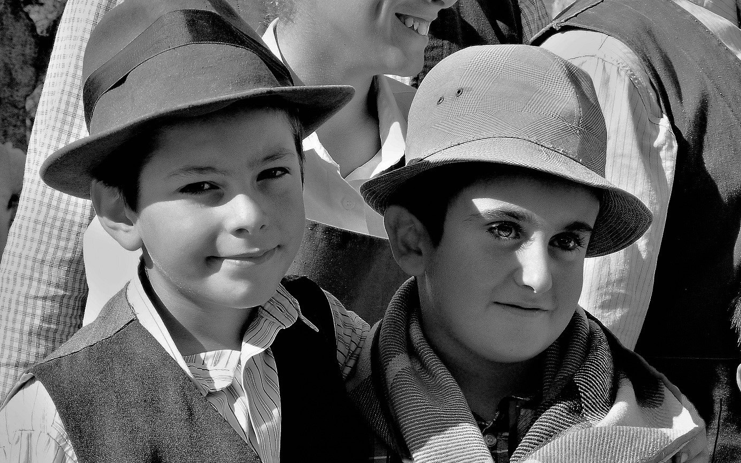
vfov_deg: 7.5
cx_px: 370
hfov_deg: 12.0
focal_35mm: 174
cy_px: 221
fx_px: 3514
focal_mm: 27
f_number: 4.8
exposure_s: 1/279
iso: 50
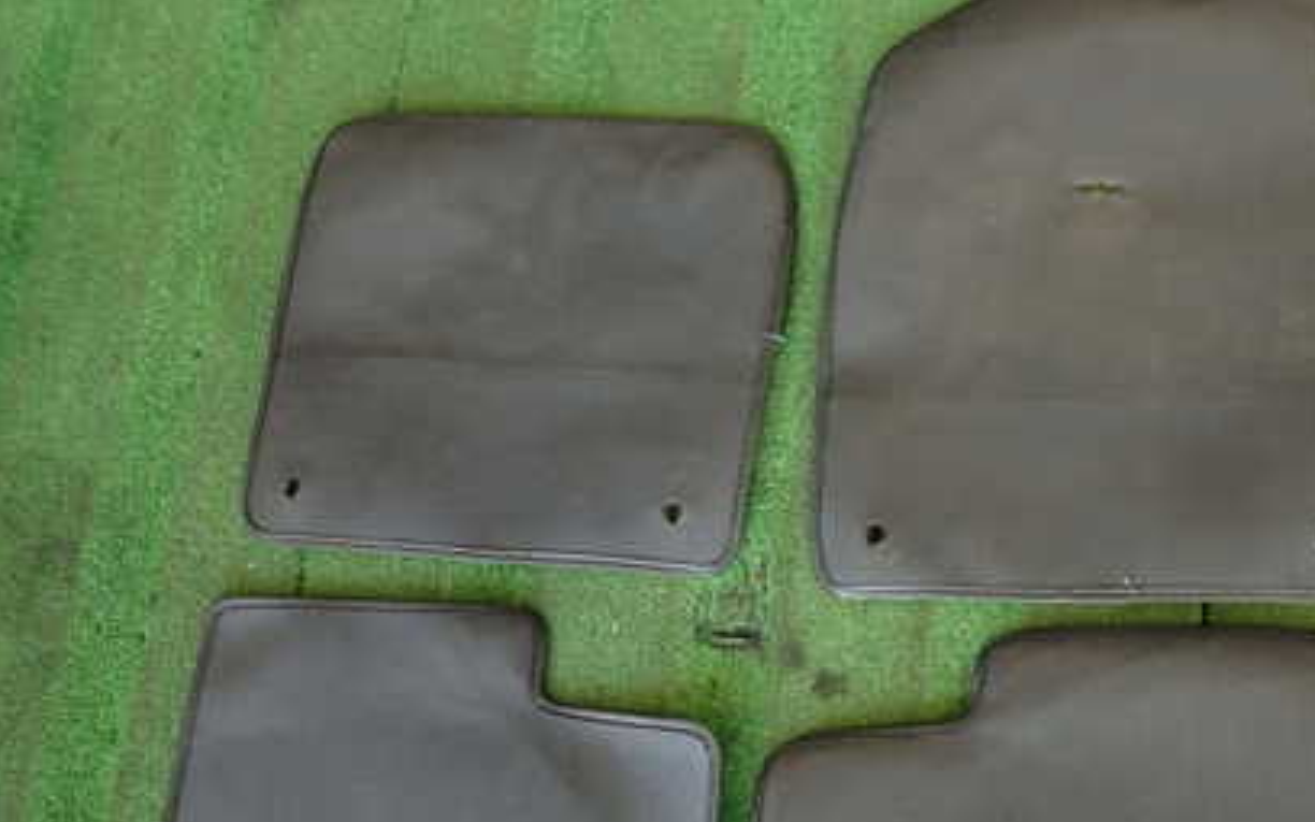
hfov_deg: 50.0
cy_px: 593
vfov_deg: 32.3
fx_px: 1398
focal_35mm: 39
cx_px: 803
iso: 200
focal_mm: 4.5
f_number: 2
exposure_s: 1/60
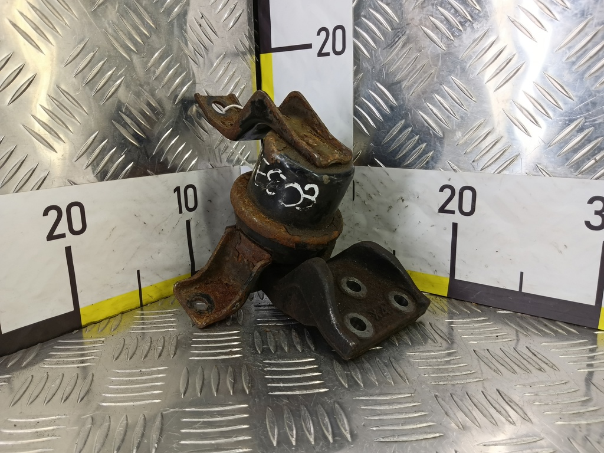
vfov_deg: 58.9
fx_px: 401
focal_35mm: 23
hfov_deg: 73.9
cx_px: 302
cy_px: 226
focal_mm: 4.11
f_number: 1.6
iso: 154
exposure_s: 1/50
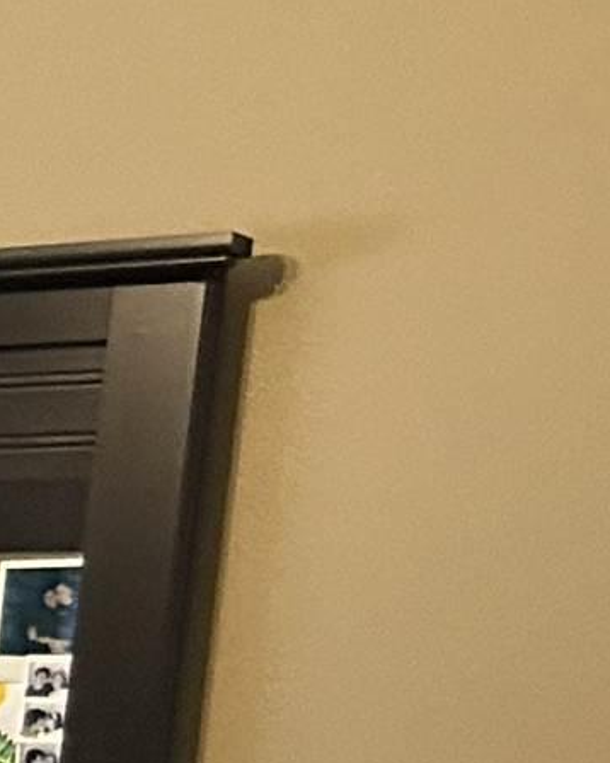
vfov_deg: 10.5
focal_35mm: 174
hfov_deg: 6.8
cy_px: 1345
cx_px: -1871
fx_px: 3929
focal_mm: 5.7
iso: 320
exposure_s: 1/60
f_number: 1.5
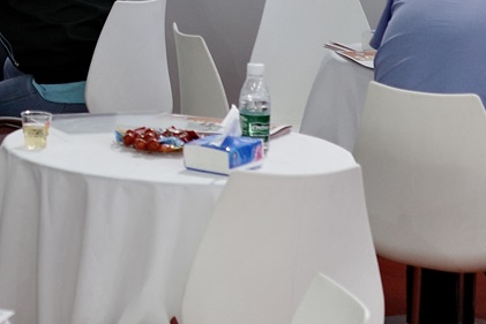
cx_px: -212
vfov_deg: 7.1
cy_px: -221
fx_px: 2566
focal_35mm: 190
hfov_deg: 10.5
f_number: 2.8
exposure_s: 1/320
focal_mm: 26
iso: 200
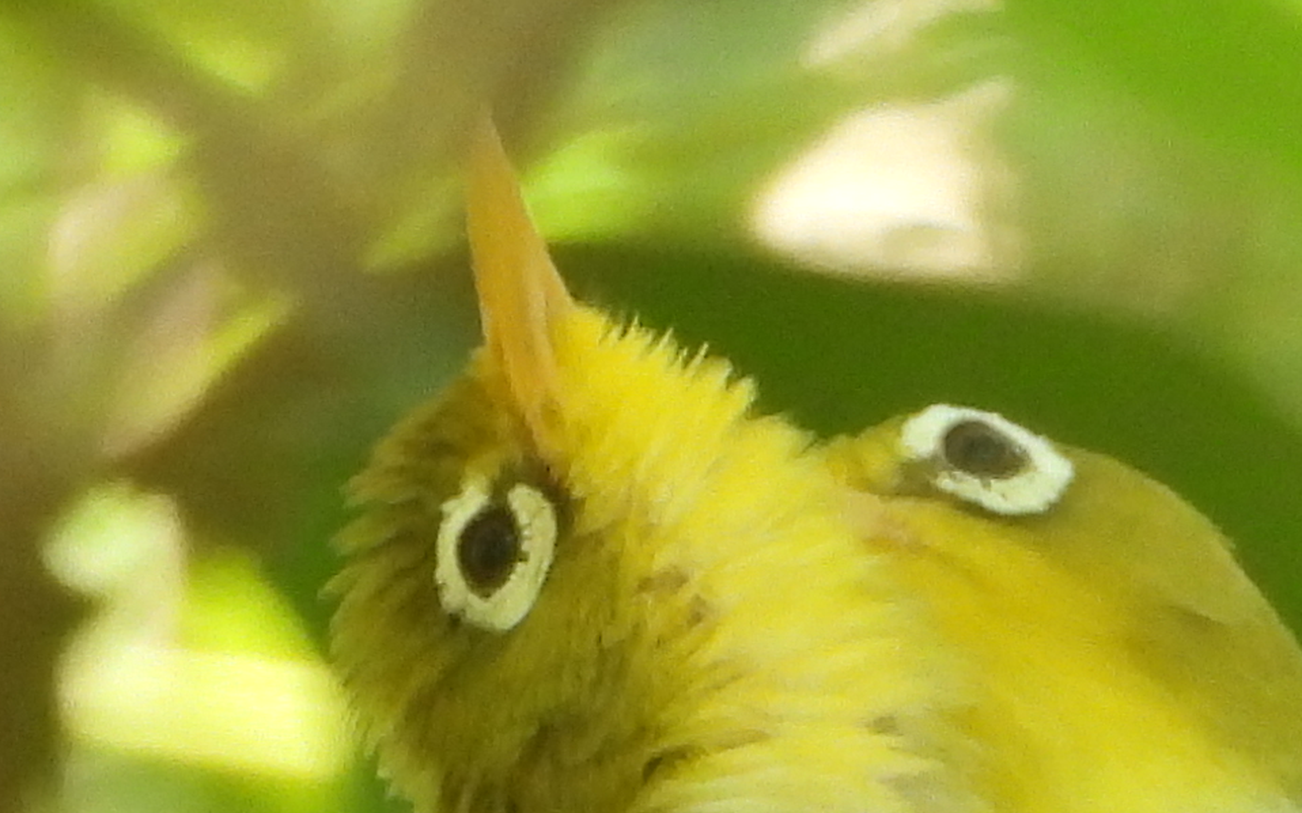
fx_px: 144758
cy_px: 1130
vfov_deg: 0.3
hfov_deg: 0.5
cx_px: 178
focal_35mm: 4081
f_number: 5.6
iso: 500
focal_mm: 144
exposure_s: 1/125
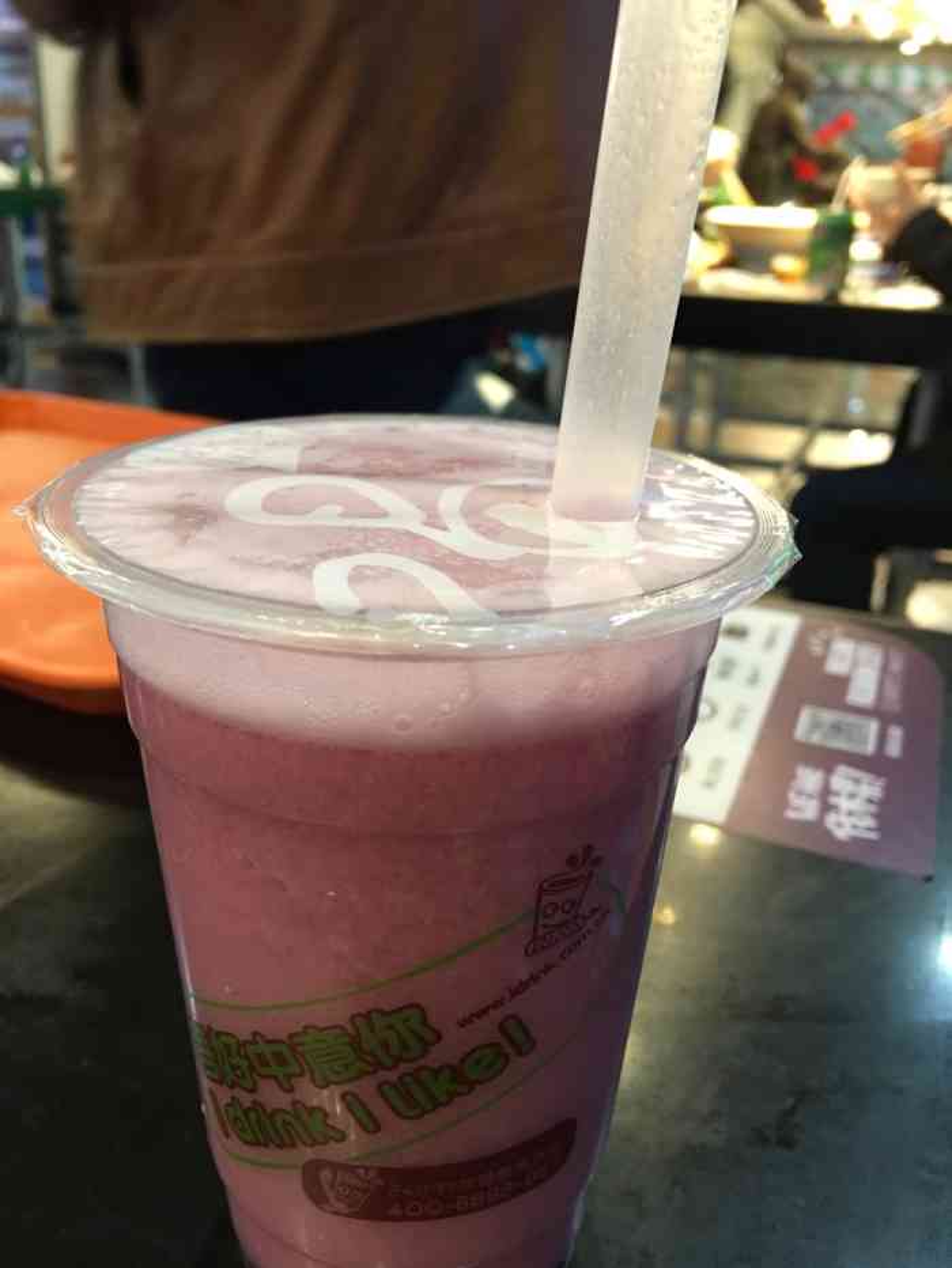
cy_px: 634
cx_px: 476
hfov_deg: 48.2
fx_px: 1063
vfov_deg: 61.7
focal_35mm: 29
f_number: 2.2
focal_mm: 4.15
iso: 80
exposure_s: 1/17
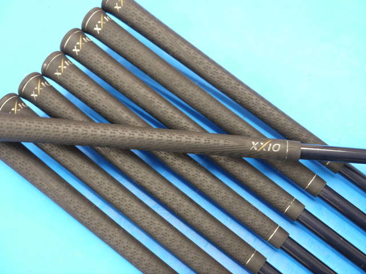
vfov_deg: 29.1
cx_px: 183
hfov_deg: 38.2
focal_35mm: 50
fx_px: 529
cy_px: 137
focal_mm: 25
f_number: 4.6
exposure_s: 1/50
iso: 800
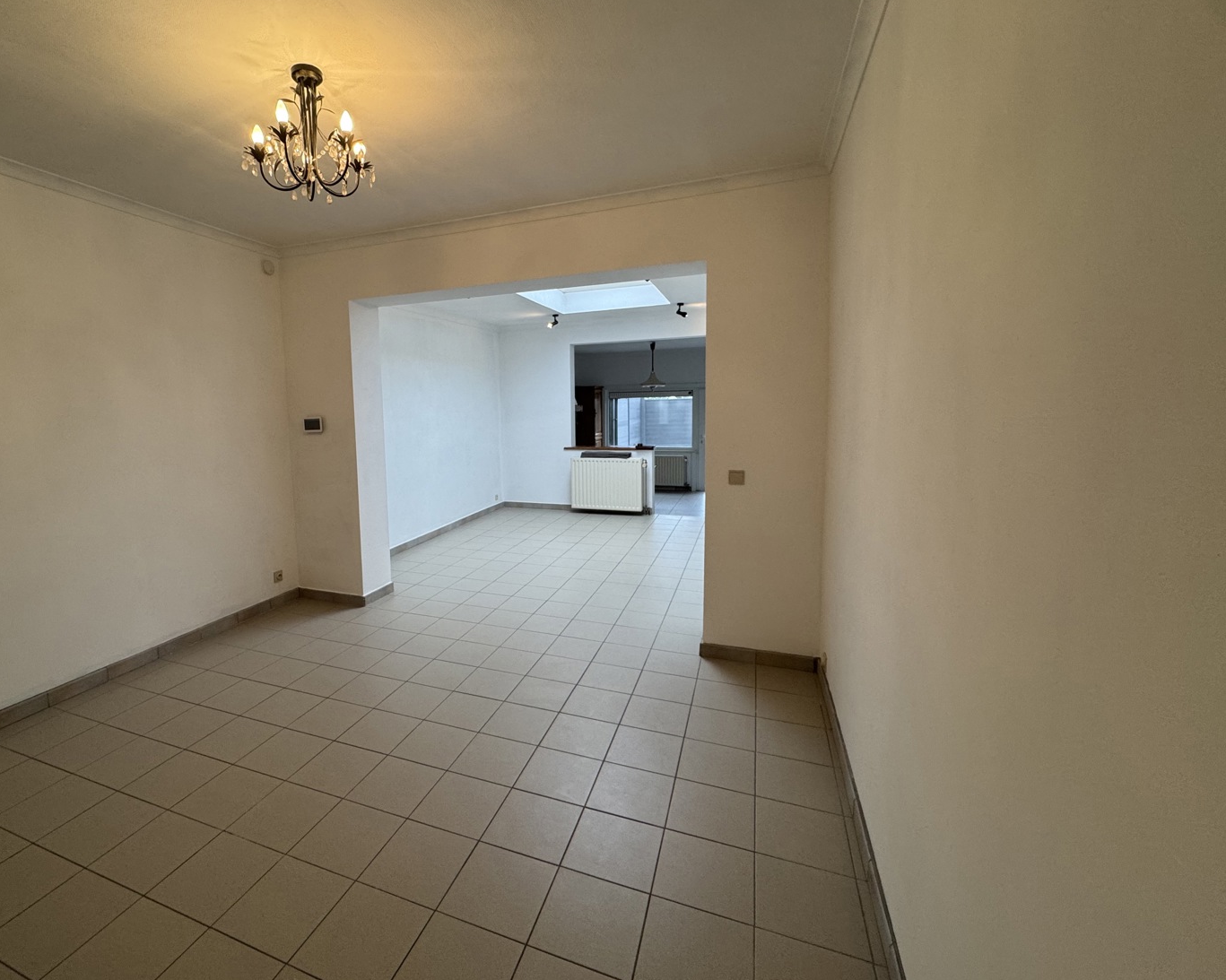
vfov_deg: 80.3
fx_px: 580
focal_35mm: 16
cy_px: 458
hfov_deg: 92.3
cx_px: 512
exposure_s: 1/100
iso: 125
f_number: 2.2
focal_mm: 2.22
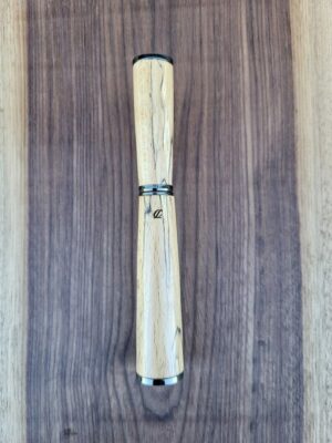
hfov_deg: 53.1
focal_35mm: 26
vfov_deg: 67.3
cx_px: 166
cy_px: 222
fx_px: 332
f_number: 1.8
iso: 80
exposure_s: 1/100
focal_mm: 5.4
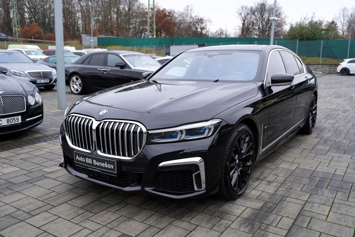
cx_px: 178
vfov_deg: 41.1
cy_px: 118
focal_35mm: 32
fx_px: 316
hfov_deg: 58.7
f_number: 4
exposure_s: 1/80
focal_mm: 32
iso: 100
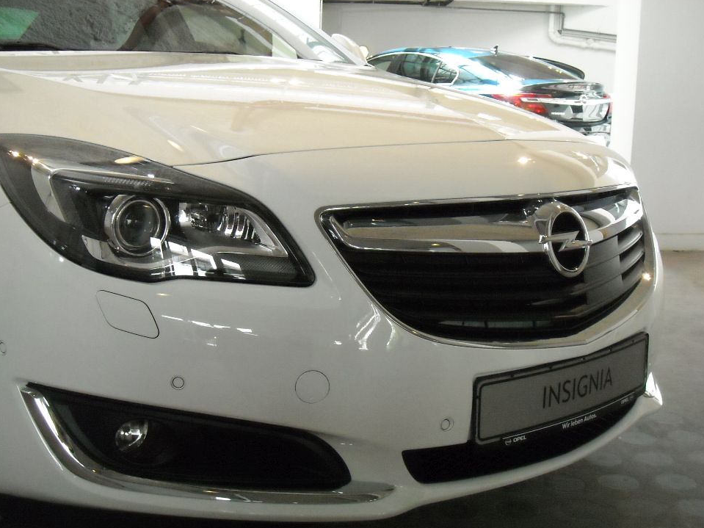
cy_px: 275
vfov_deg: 30.9
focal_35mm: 47
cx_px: 337
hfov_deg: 40.4
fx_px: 956
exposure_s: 1/250
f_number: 3.1
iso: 644
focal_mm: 7.1
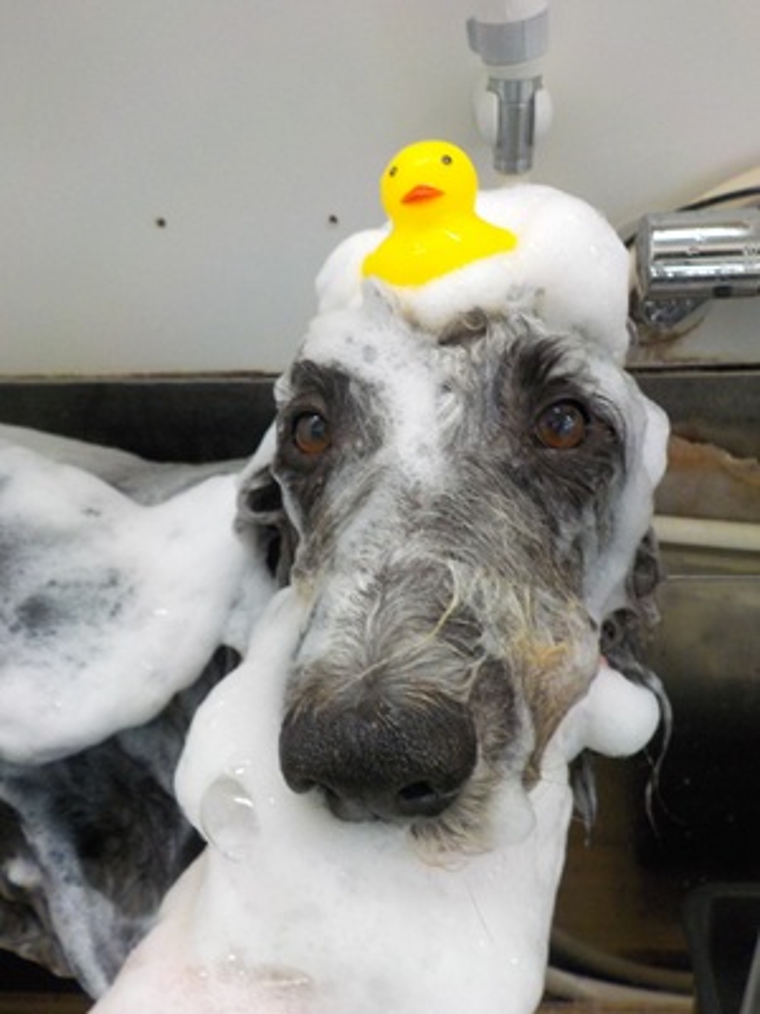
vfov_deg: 60.0
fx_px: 878
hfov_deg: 46.8
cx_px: 380
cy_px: 507
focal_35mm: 30
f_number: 3.3
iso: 360
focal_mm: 4.1
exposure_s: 1/30
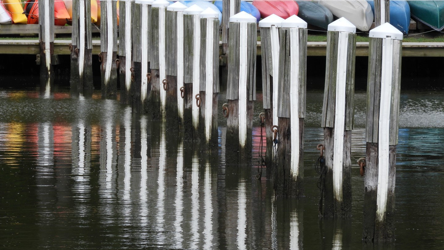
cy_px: 123
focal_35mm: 361
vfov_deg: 3.4
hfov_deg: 6.0
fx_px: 4251
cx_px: 223
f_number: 5.5
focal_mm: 59.1
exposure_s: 1/320
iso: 100
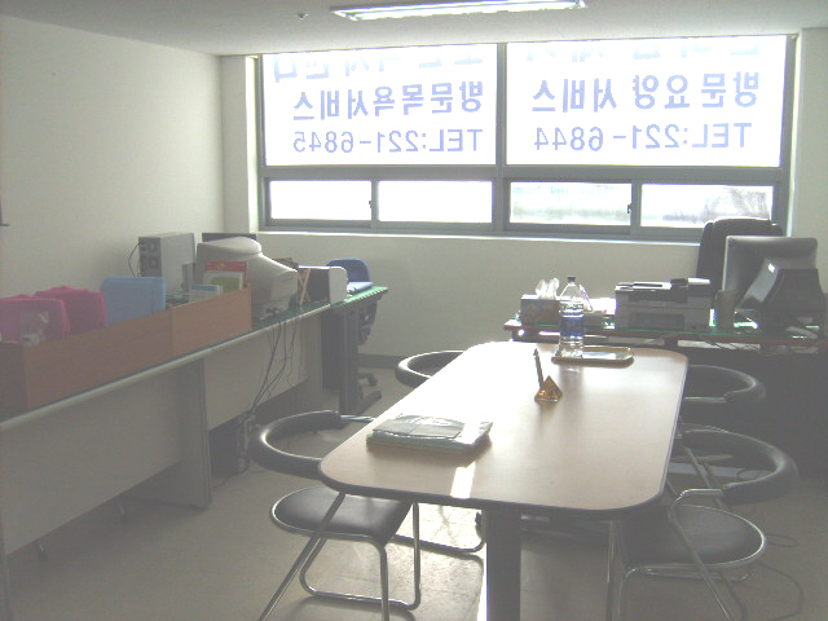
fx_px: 837
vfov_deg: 40.7
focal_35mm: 35
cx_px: 414
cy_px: 310
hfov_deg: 52.6
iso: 50
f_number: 2.8
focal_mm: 5.8
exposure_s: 1/350
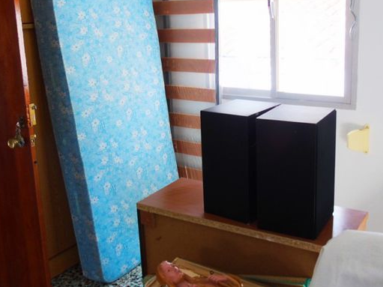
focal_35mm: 40
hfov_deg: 46.8
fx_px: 442
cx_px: 196
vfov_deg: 35.8
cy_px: 111
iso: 80
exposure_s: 1/50
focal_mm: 5.2
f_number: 3.6
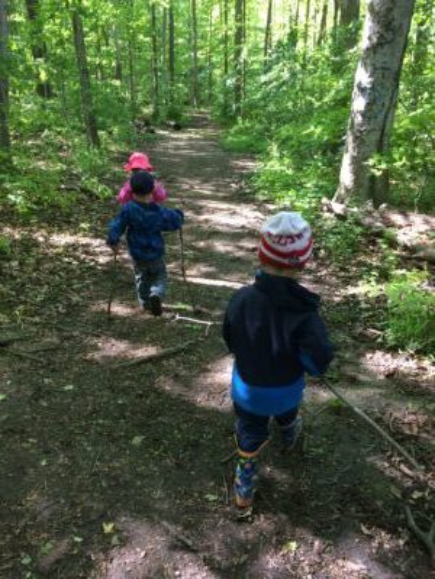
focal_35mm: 29
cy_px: 290
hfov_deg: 48.2
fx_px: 486
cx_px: 218
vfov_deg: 61.7
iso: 40
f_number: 2.2
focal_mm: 4.15
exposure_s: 1/40
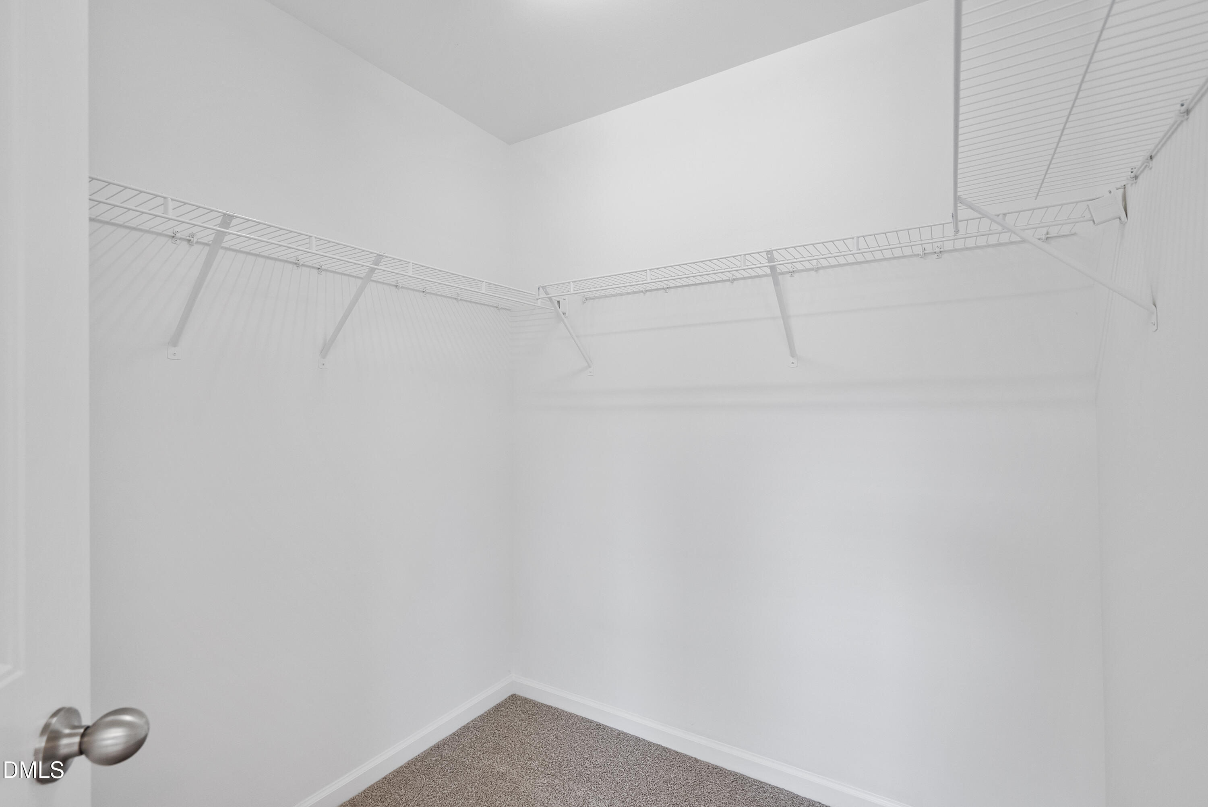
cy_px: 404
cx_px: 604
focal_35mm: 16
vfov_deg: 73.8
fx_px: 537
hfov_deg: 96.7
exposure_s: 1/10
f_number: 7.1
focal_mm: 16
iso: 800
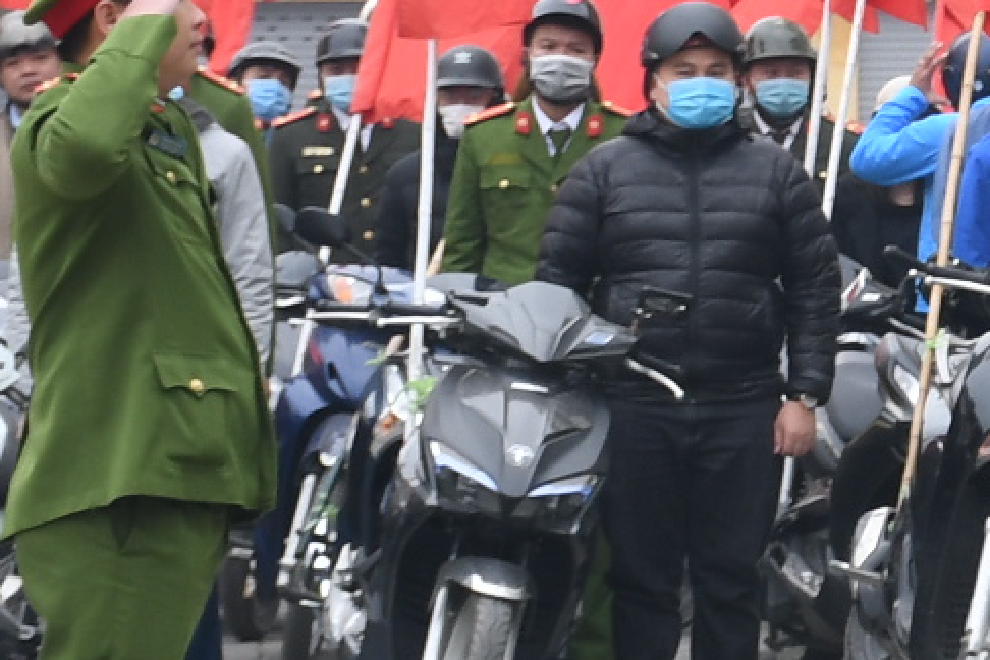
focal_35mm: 361
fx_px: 9927
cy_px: -167
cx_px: 2367
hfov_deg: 5.5
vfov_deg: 3.8
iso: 250
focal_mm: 42
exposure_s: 1/200
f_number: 5
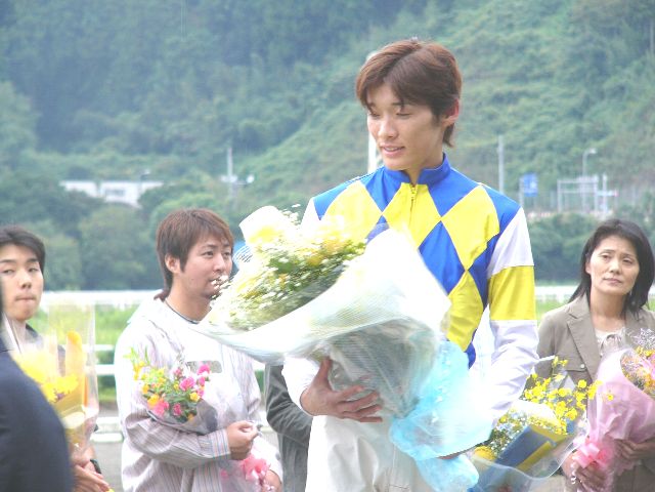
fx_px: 4201
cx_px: 328
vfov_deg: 6.7
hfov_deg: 8.9
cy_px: 246
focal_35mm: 222
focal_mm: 37
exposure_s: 1/60
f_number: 2.8
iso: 50
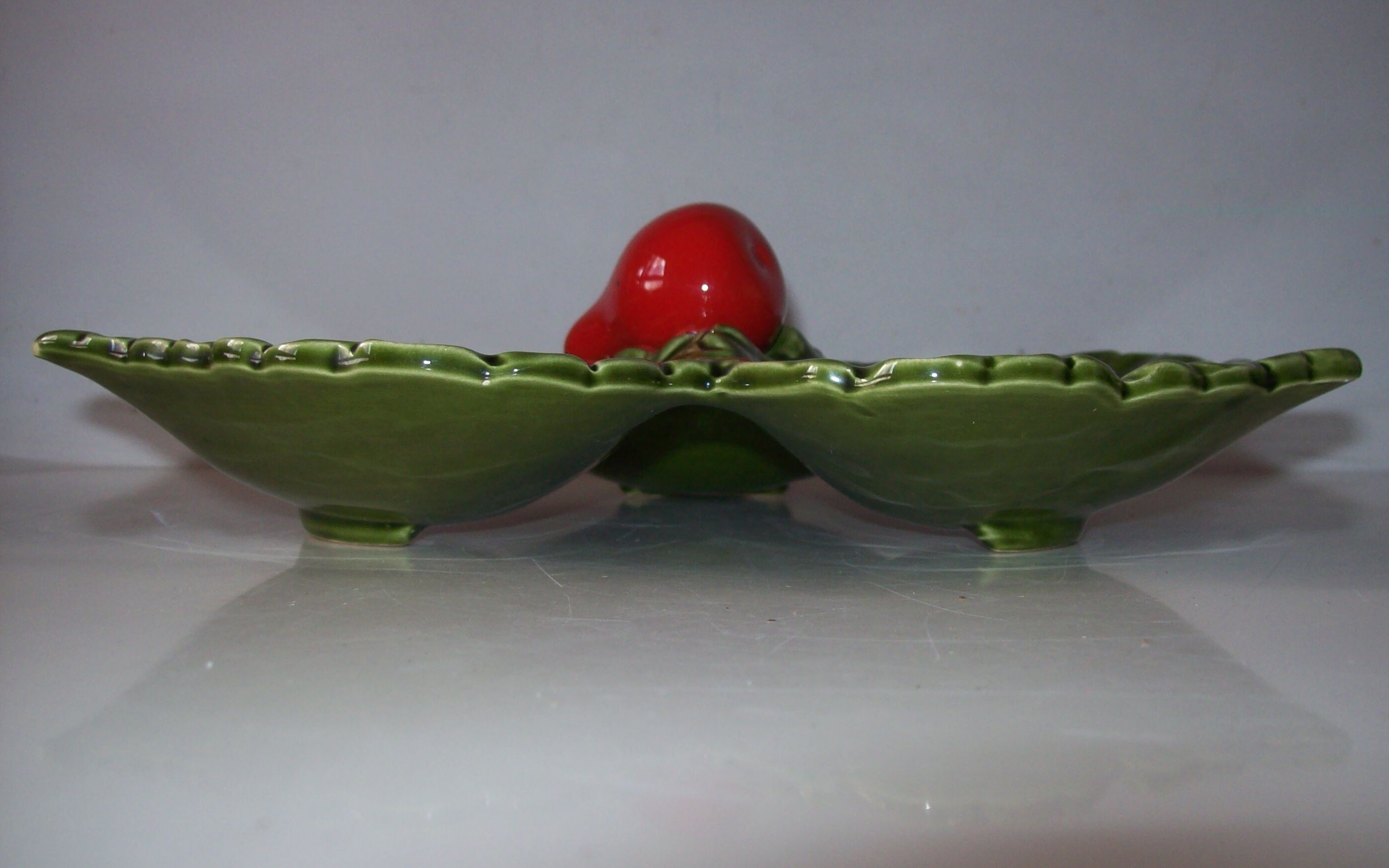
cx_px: 705
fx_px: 1476
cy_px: 380
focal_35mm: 39
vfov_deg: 32.7
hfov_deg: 50.4
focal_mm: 6
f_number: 2.7
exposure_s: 1/64
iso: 80
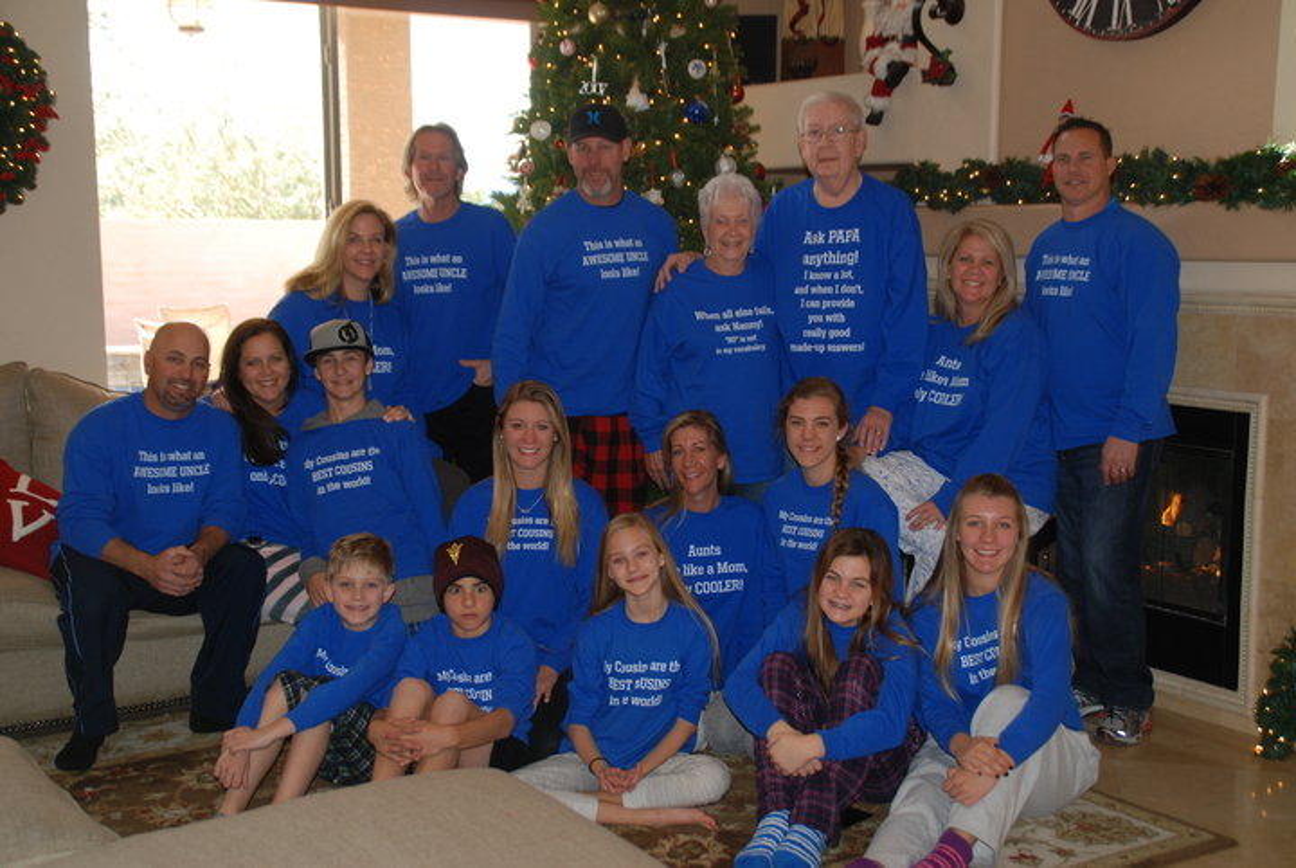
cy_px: 434
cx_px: 648
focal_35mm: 48
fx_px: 1730
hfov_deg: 41.1
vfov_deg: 28.2
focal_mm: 32
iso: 200
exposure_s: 1/60
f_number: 4.2
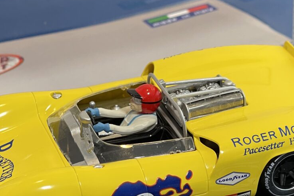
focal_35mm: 113
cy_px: 225
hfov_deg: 18.1
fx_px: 923
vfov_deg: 11.9
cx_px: 153
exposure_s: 1/120
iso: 125
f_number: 2
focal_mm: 6
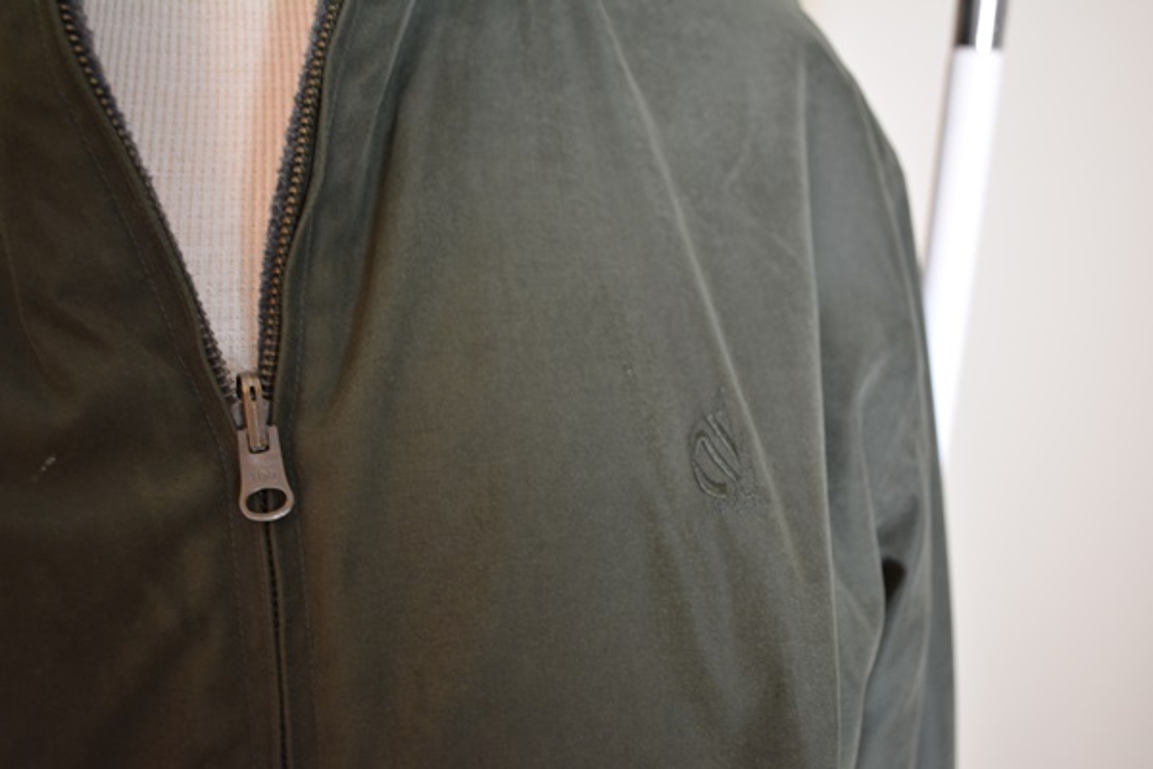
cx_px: 576
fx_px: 1153
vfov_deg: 36.9
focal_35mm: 36
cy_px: 384
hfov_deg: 53.1
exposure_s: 1/30
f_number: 4
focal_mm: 24
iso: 900
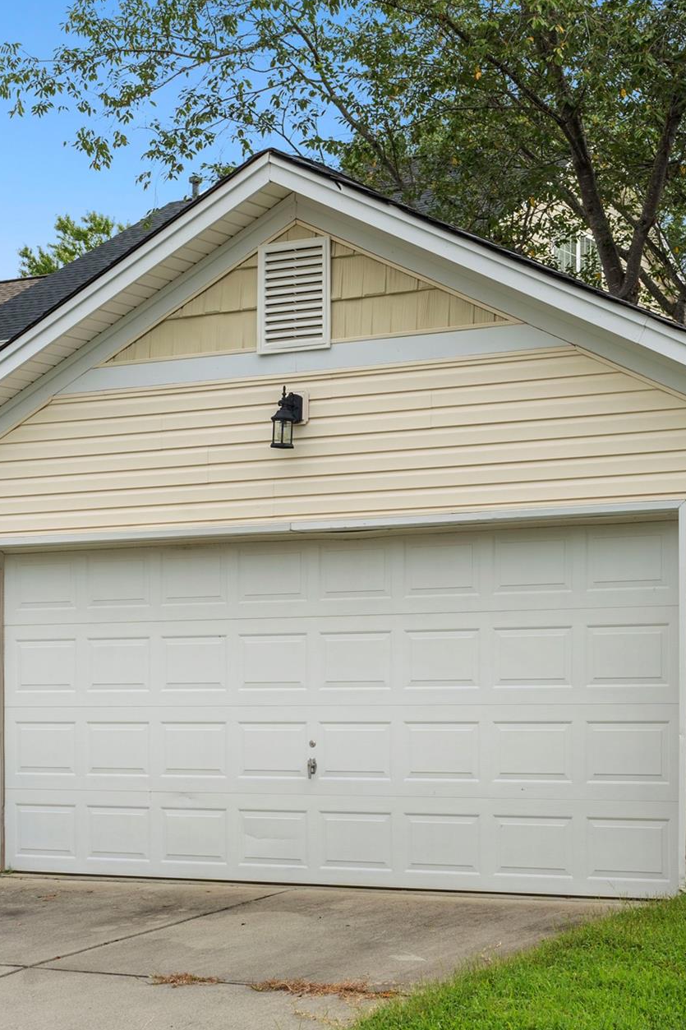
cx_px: 429
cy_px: 531
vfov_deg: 30.1
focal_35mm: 67
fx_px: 1915
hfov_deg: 20.3
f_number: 9
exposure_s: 1/125
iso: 100
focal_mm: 41
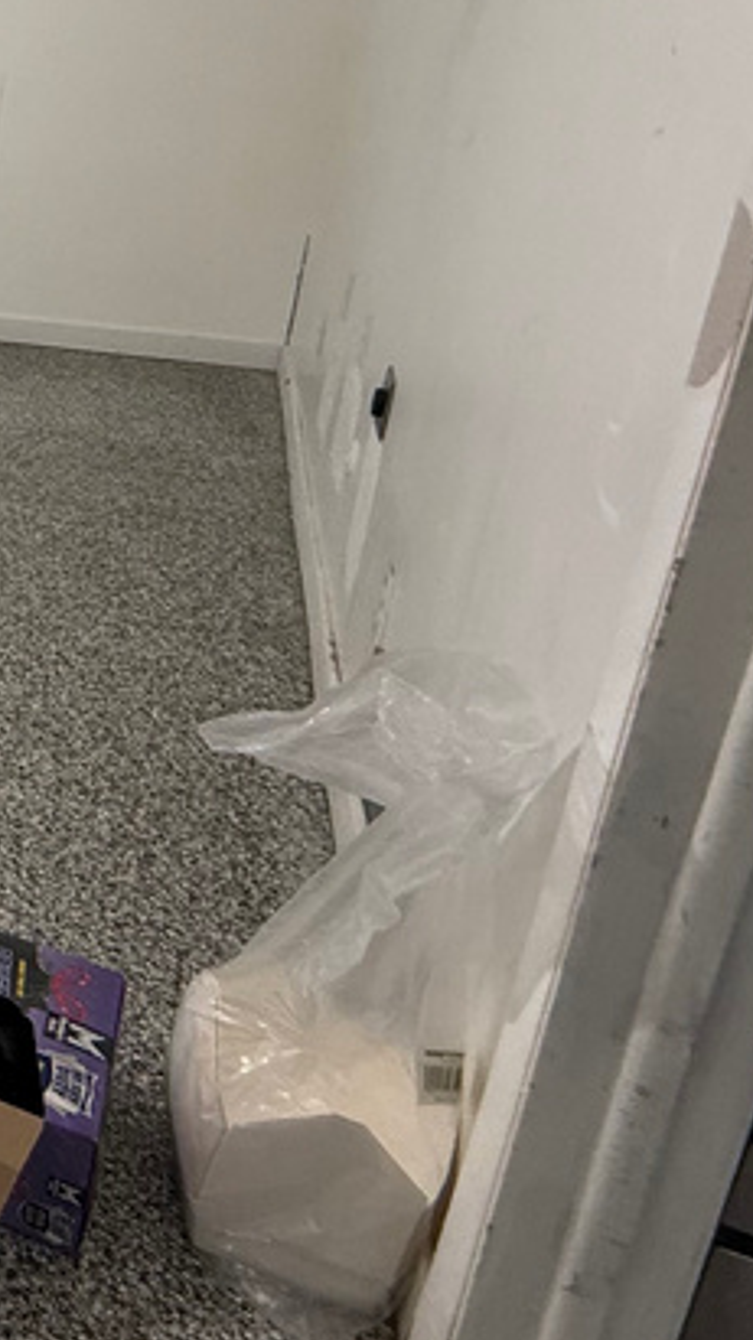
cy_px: 342
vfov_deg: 50.7
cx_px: -896
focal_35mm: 38
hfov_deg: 17.1
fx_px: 1350
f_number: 2.2
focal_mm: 2.22
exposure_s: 1/60
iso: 160
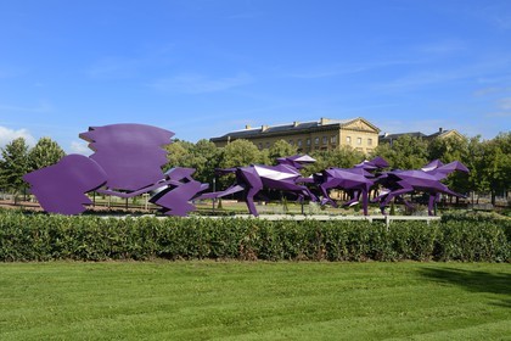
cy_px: 170
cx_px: 256
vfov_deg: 33.4
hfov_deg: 48.5
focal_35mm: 40
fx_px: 568
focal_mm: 40
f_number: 14
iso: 200
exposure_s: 1/200
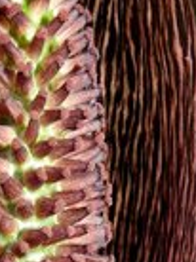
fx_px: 659
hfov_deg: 16.6
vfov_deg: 20.8
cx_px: 4
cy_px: 328
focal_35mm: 87
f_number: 5
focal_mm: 5.4
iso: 200
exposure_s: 1/30
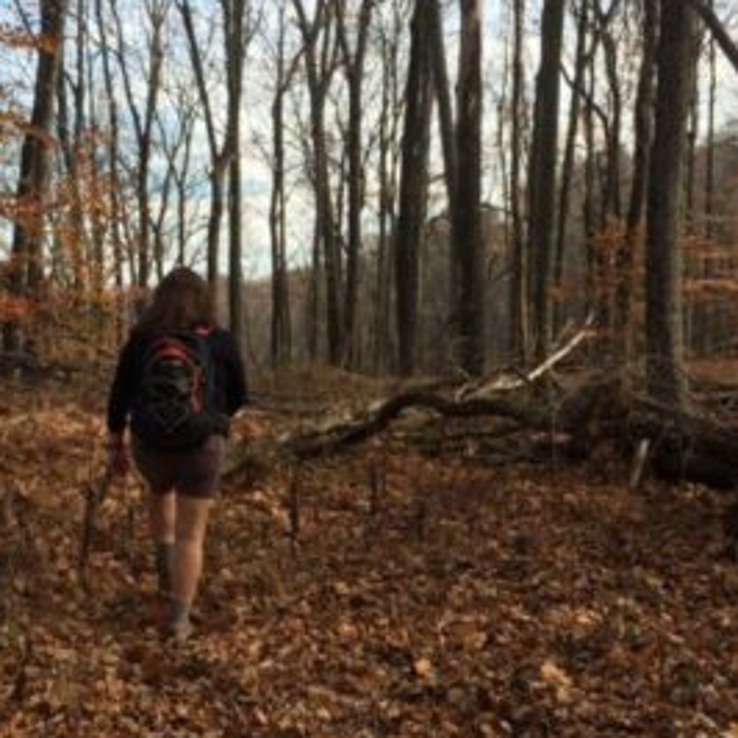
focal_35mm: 54
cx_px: 386
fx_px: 1303
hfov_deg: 31.6
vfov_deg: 31.6
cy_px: 375
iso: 32
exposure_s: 1/483
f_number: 2.2
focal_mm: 4.15
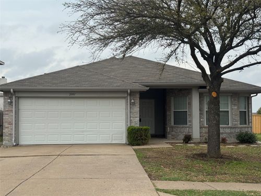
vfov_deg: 30.3
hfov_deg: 39.7
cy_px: 98
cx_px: 130
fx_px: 362
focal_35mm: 48
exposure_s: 1/1490
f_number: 1.78
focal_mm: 6.76
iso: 64
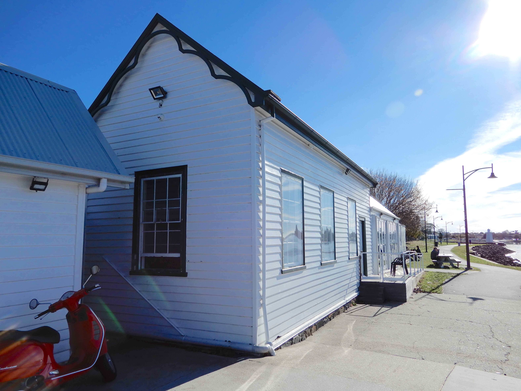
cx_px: 260
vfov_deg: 56.8
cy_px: 196
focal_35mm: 24
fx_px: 361
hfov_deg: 71.6
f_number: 3.4
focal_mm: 4.3
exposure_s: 1/1600
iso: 80
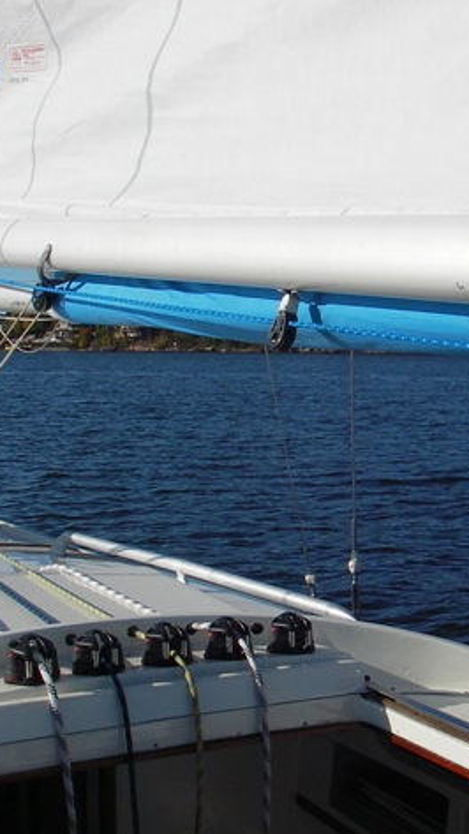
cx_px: 411
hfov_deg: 21.0
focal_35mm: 56
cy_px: 421
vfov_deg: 37.2
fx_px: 1238
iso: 50
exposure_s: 1/400
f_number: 6.6
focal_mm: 6.3
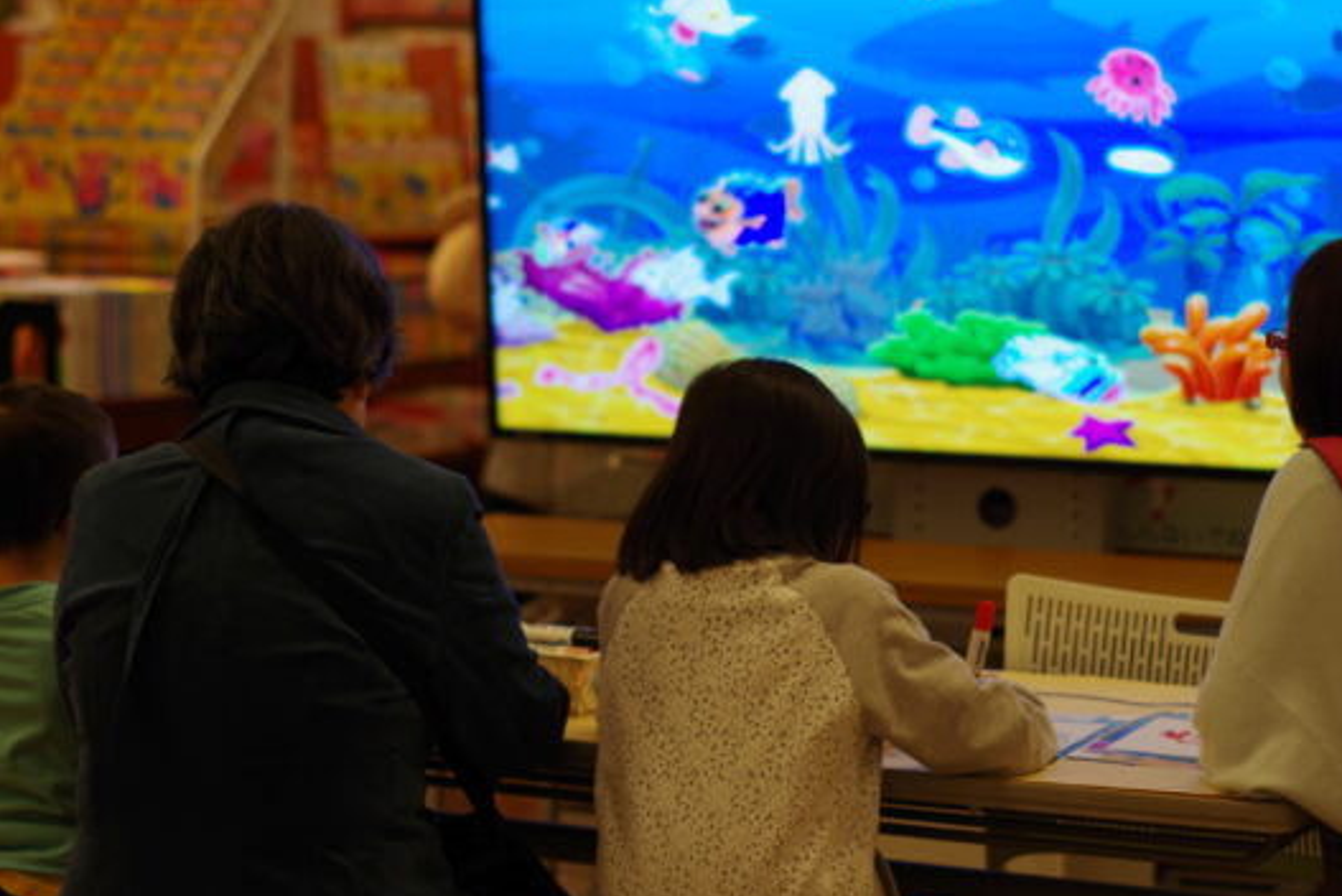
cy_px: 391
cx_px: 772
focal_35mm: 91
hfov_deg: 22.3
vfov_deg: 15.0
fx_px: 3394
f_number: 2
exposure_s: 1/80
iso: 200
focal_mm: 50
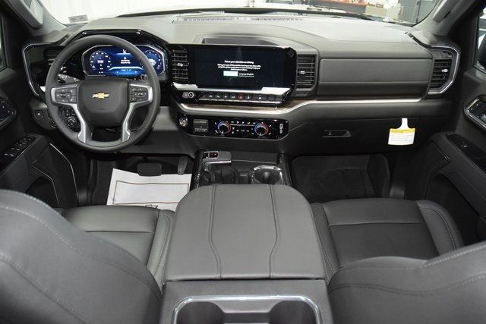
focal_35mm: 27
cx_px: 243
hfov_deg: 67.4
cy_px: 162
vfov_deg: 48.0
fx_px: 365
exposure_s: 1/60
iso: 3200
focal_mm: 18
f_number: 3.5
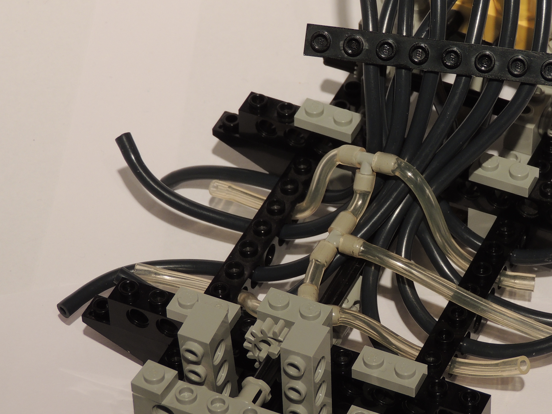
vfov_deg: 9.1
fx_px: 2599
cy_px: 221
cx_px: 359
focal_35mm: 163
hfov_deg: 12.1
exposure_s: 1/3
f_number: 4.1
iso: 100
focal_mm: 17.8
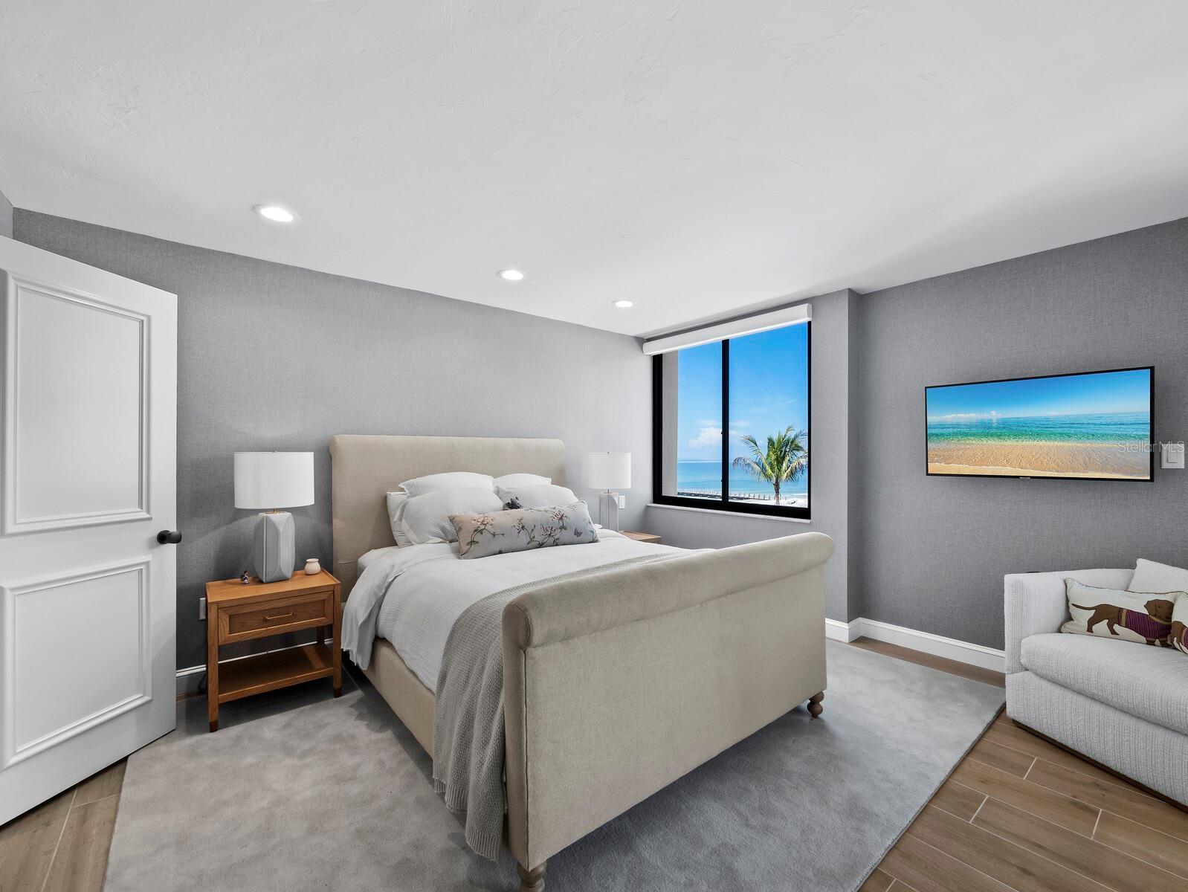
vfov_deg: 85.7
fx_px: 481
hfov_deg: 102.0
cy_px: 446
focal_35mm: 14
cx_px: 594
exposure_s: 1/4
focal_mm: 7
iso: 400
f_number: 13
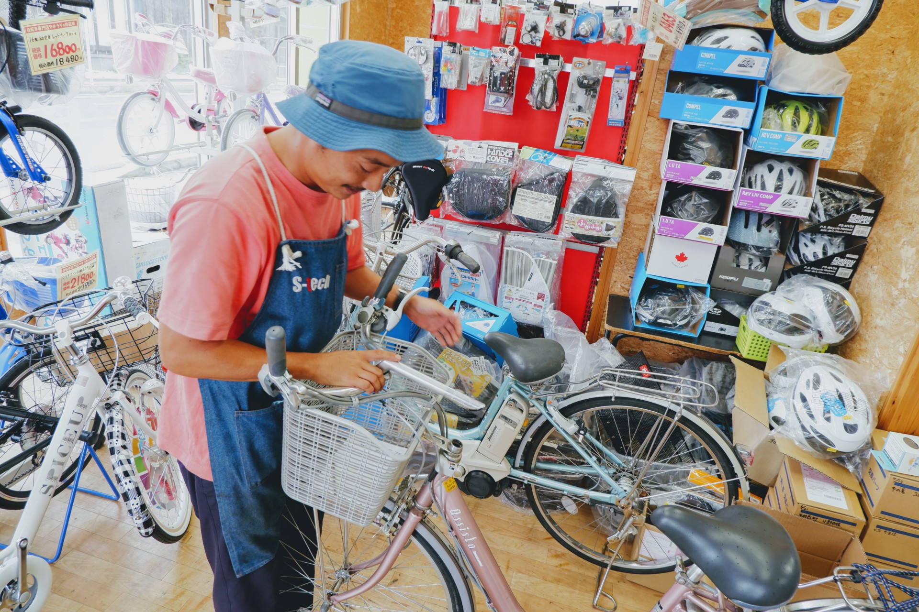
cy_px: 306
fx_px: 587
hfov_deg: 76.1
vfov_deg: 55.1
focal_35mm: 23
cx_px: 460
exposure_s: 1/38
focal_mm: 15
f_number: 4
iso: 400
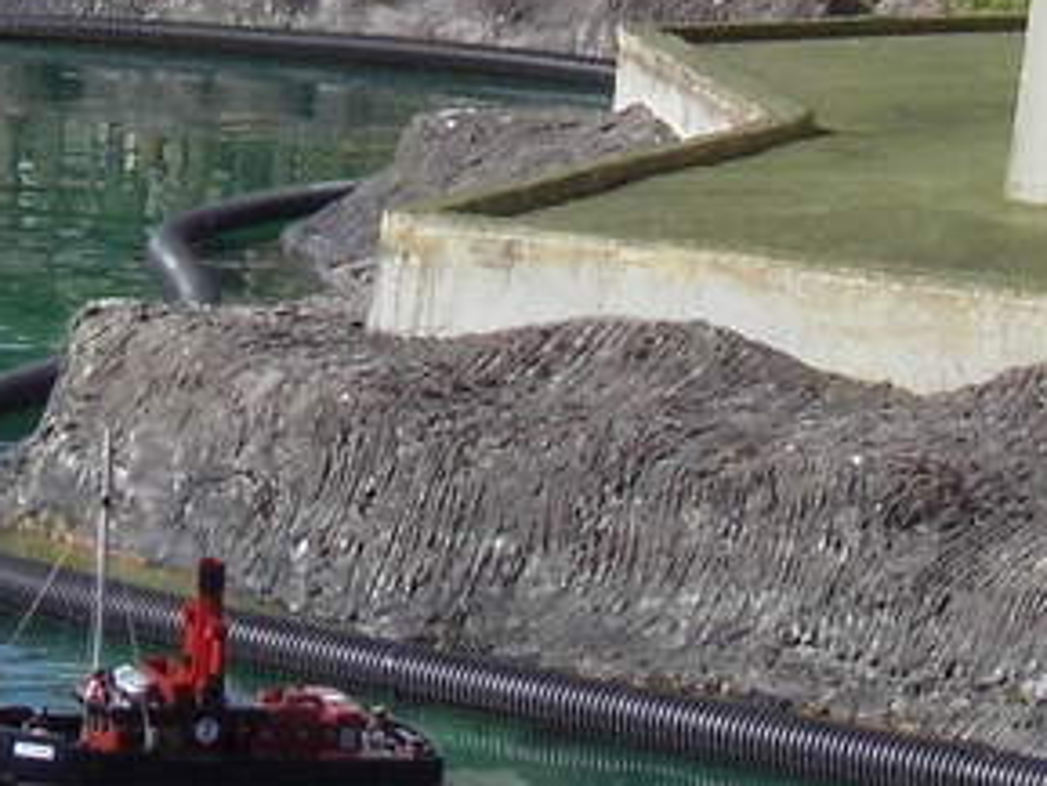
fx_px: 6536
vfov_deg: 6.8
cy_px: -138
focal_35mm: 216
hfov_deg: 9.2
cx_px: 569
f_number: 3.3
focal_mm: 6.9
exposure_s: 1/1000
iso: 100
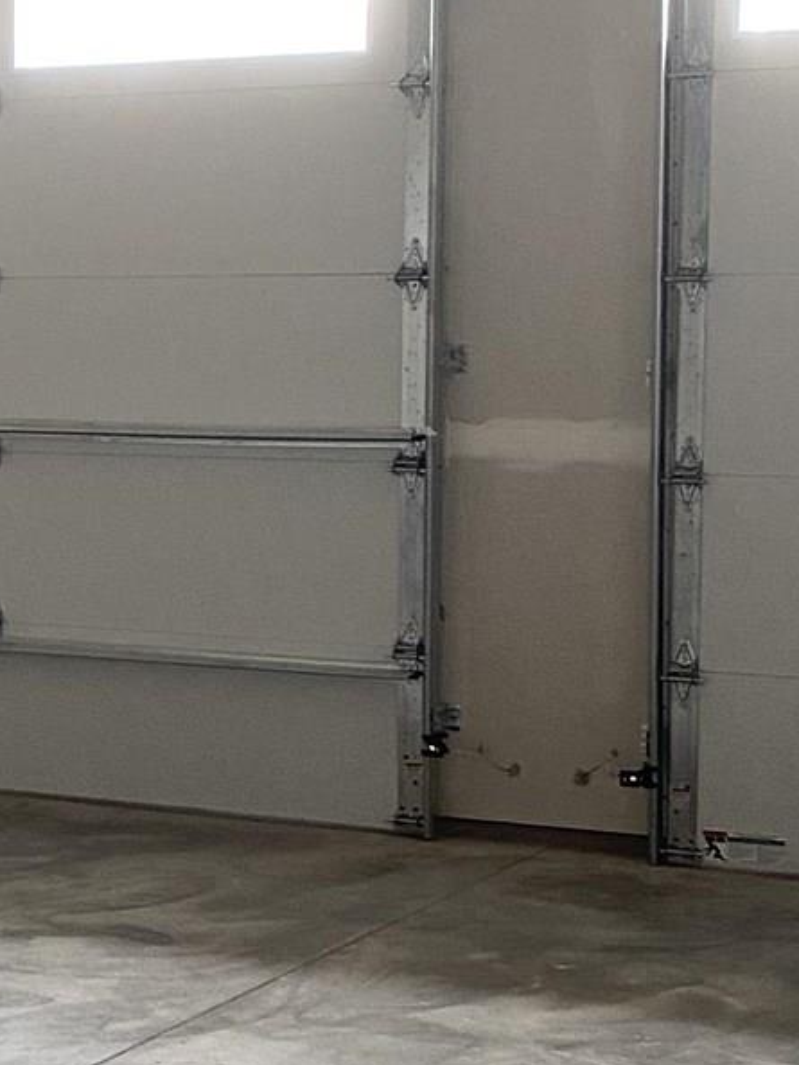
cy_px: 616
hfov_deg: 14.0
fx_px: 3107
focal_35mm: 101
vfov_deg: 19.4
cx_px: -259
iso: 125
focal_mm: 4.25
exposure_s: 1/60
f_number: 1.8
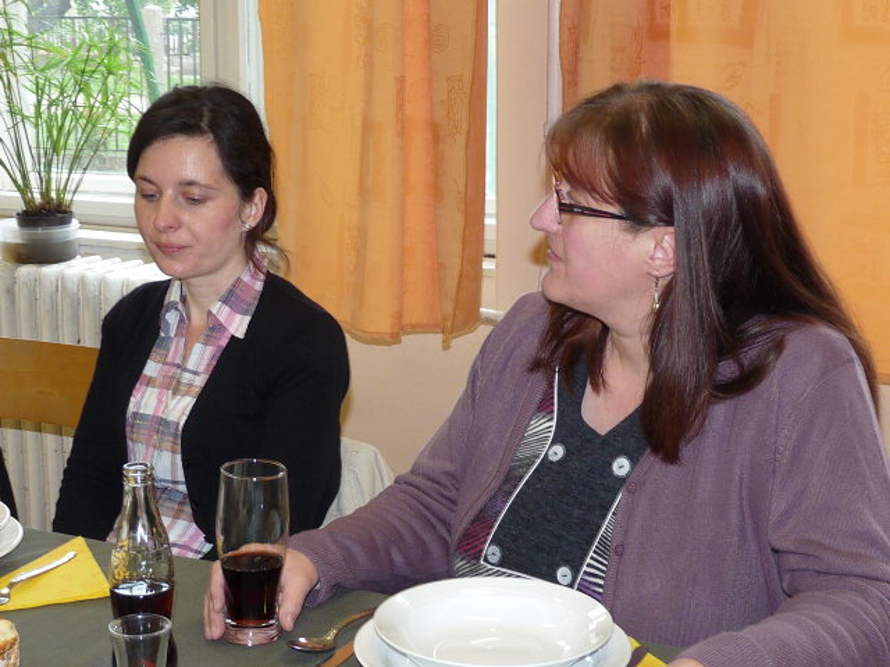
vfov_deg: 23.7
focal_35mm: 62
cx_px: 445
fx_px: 1594
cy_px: 334
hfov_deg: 31.2
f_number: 3
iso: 100
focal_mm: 6.2
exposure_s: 1/30
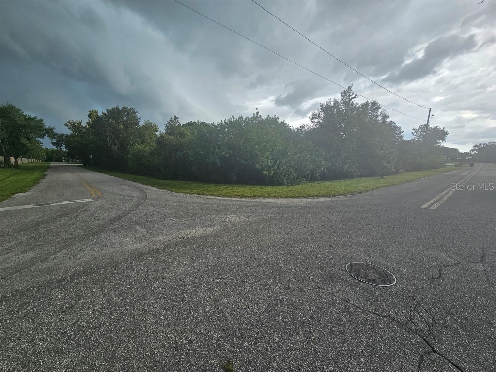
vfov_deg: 89.9
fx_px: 186
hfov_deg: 106.2
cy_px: 186
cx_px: 248
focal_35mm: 13
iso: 50
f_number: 2.2
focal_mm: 2.2
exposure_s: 1/562
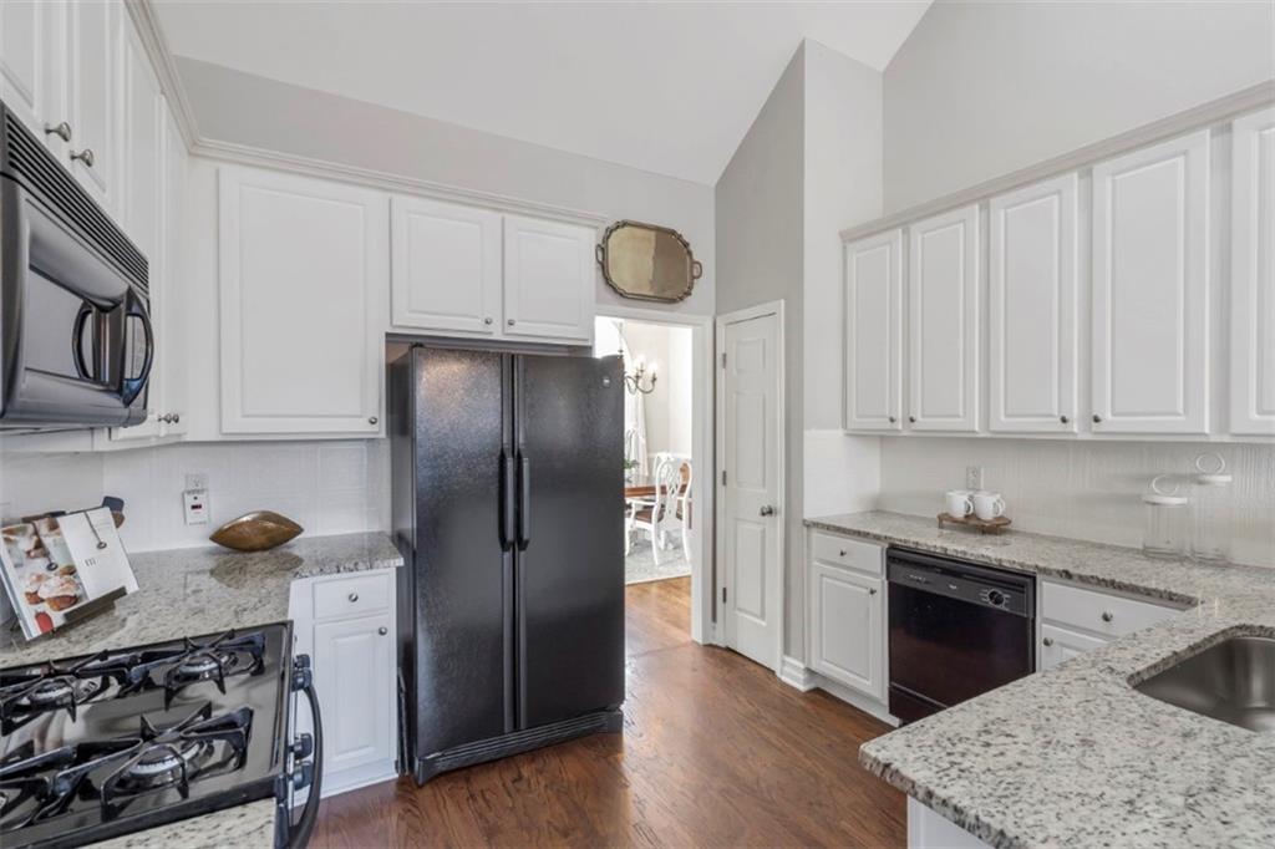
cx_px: 638
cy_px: 424
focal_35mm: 16
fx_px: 566
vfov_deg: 73.7
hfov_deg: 96.8
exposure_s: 1/4
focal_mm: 16
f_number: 9
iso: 500
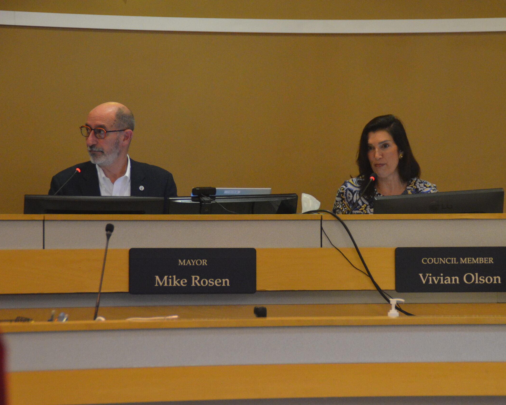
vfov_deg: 11.4
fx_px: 2037
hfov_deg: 14.2
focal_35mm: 136
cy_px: 203
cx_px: 300
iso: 3200
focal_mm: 80
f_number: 5.6
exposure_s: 1/100
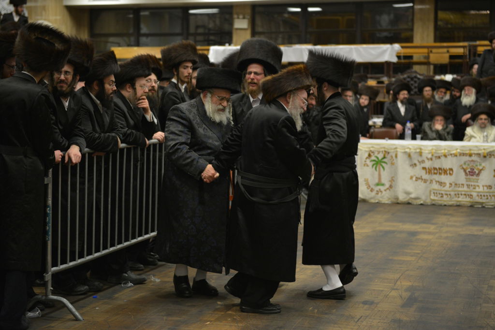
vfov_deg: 19.5
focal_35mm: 70
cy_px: 165
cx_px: 248
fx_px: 963
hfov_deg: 28.8
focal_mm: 70
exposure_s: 1/125
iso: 1100
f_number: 2.8
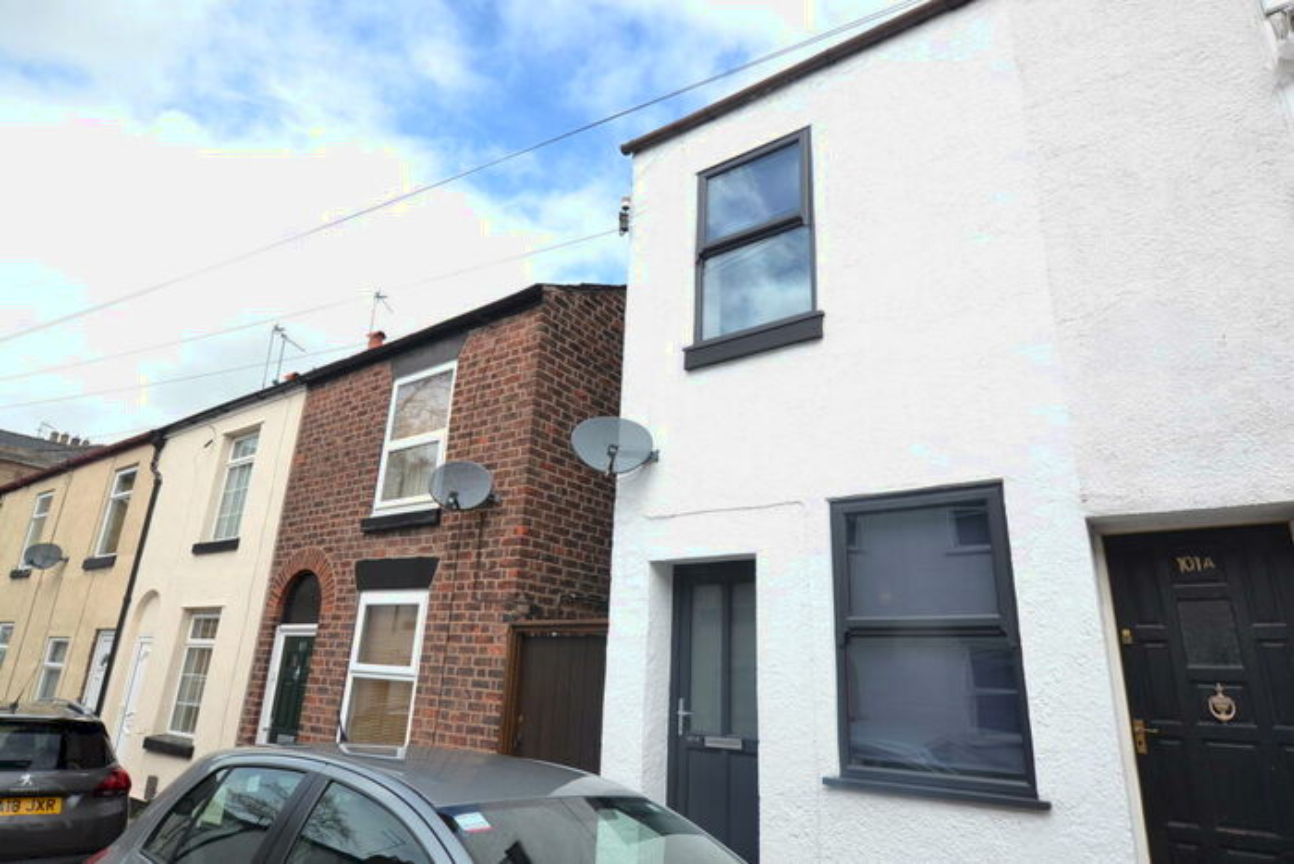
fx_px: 701
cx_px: 647
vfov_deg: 63.2
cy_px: 432
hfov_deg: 85.4
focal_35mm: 20
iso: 200
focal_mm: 13
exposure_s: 1/200
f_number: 7.1
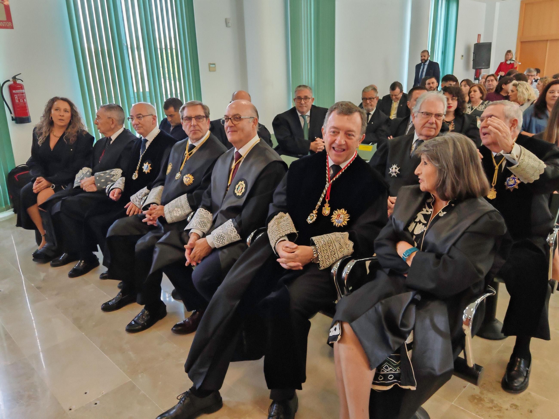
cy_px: 210
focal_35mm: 27
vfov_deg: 51.4
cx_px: 280
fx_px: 436
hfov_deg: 65.3
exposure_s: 1/210
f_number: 1.9
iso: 400
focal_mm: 6.67
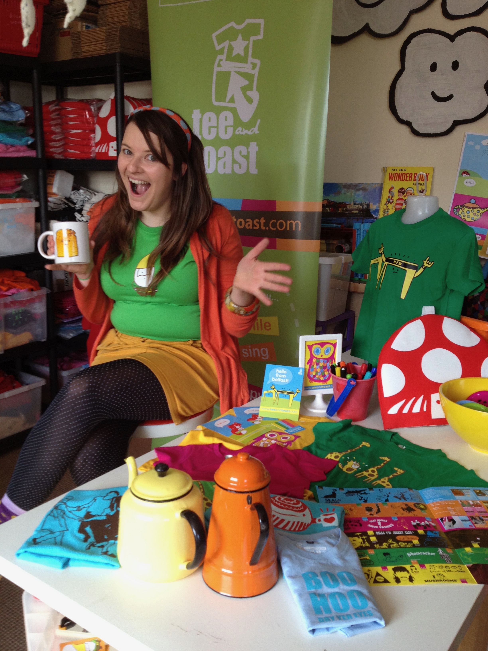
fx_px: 658
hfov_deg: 40.7
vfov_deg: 52.6
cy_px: 326
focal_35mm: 35
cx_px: 244
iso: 64
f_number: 2.4
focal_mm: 4.28
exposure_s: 1/60
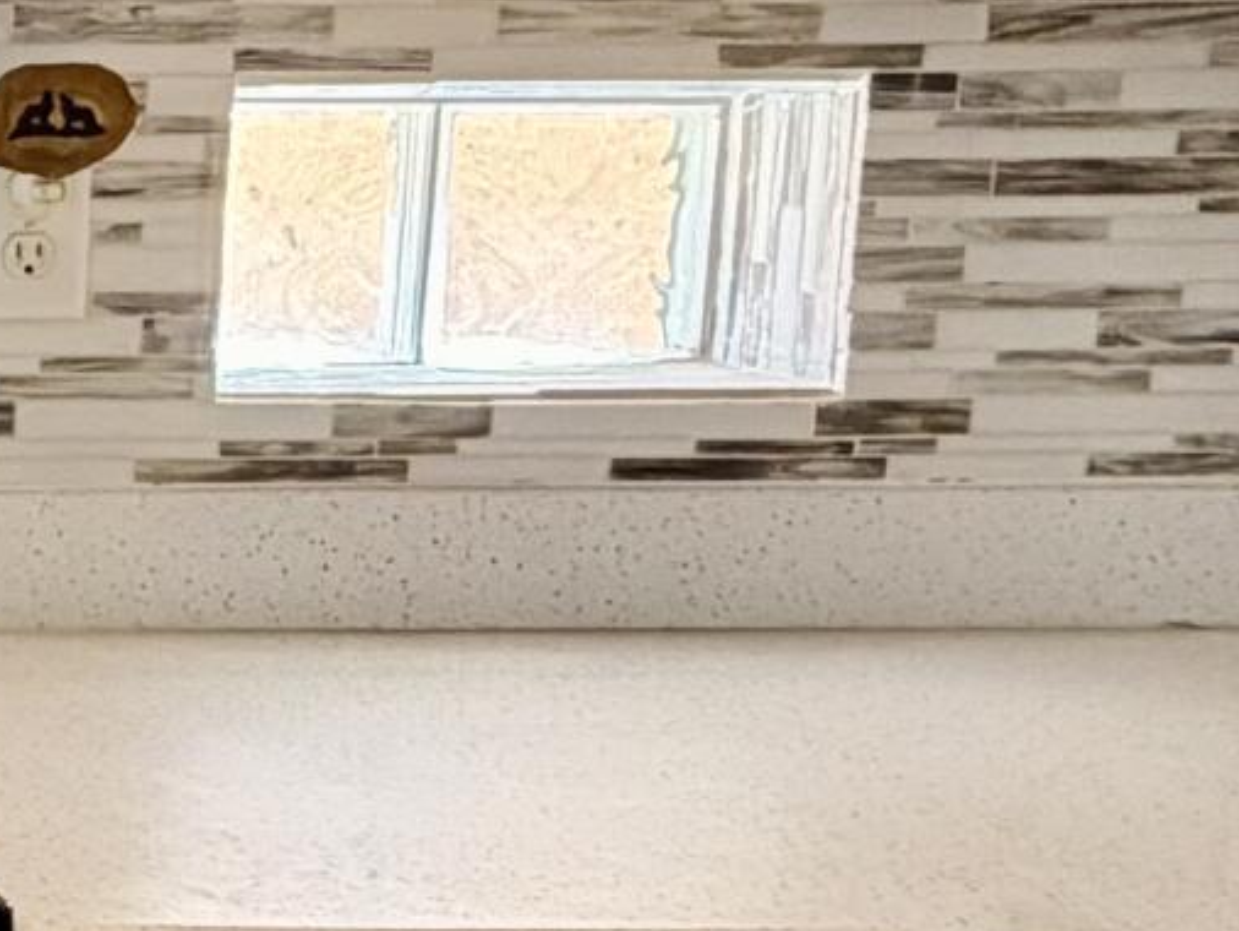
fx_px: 2972
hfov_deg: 18.7
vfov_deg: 17.8
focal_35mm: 83
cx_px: -945
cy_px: 497
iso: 160
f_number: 2.2
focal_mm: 2.22
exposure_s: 1/60
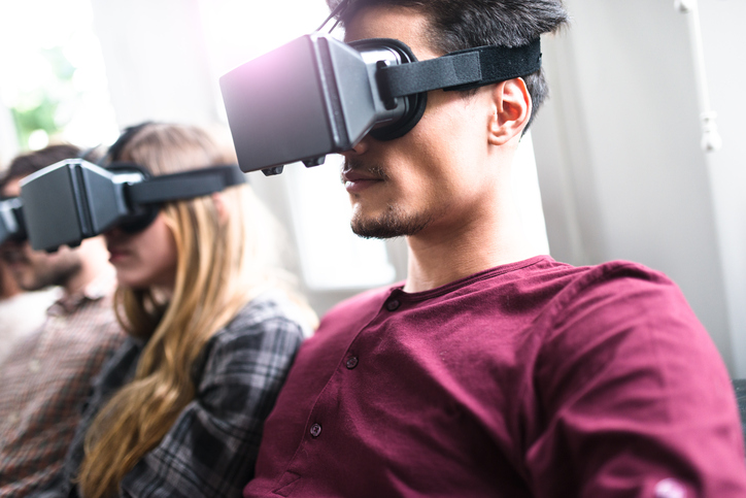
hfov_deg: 54.4
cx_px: 373
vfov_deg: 37.9
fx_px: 725
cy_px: 249
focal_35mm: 35
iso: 400
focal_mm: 35
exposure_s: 1/320
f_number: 1.4
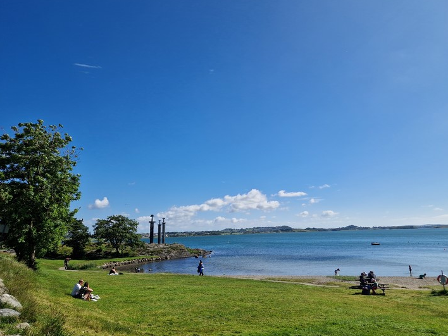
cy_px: 171
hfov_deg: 67.1
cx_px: 251
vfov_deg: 53.1
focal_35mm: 26
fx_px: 336
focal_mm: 5.4
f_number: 1.8
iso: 50
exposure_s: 1/3280
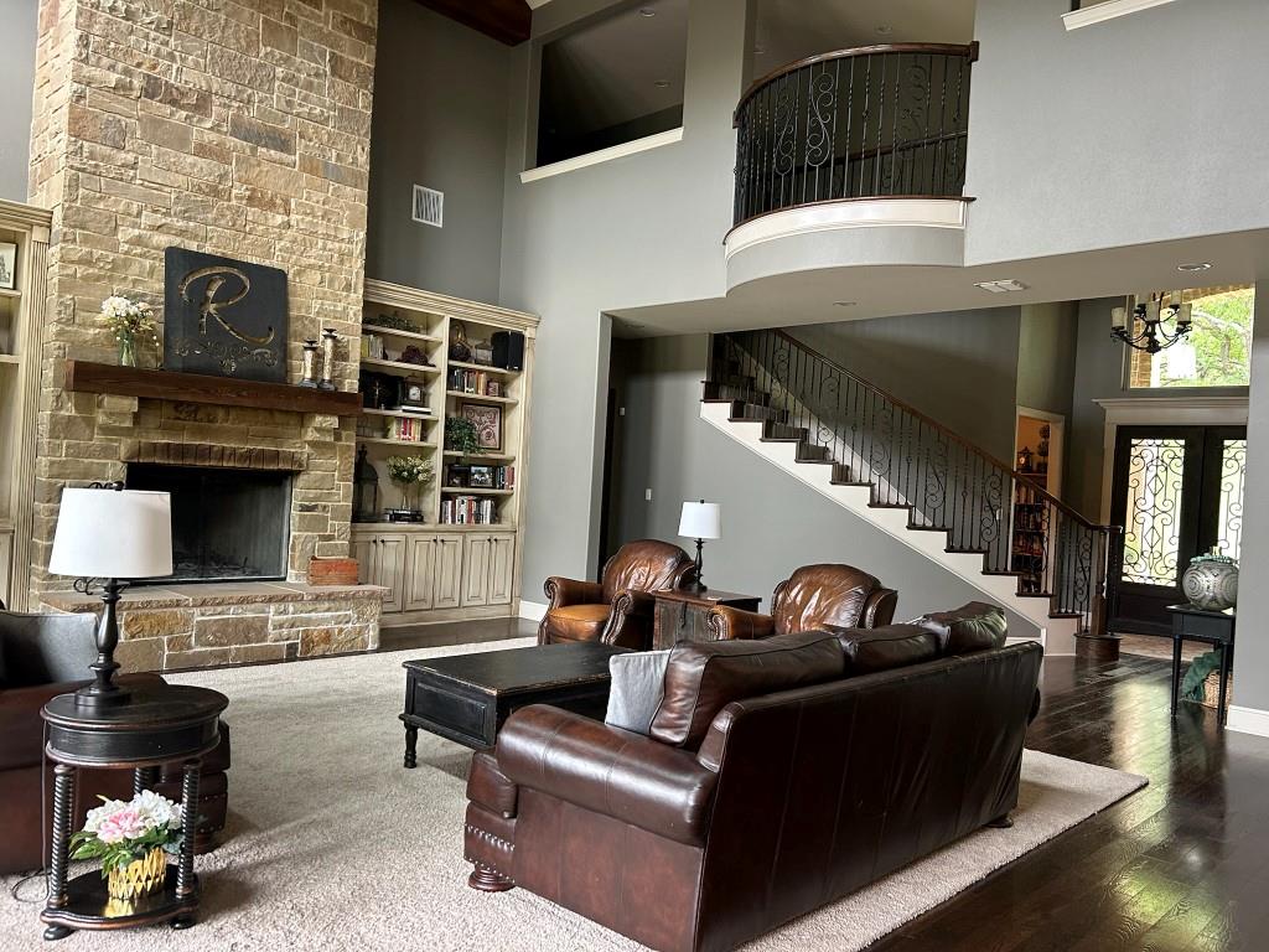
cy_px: 476
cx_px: 634
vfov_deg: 53.1
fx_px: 953
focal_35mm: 26
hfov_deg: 67.3
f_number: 1.5
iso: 200
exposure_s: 1/60
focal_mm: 5.7
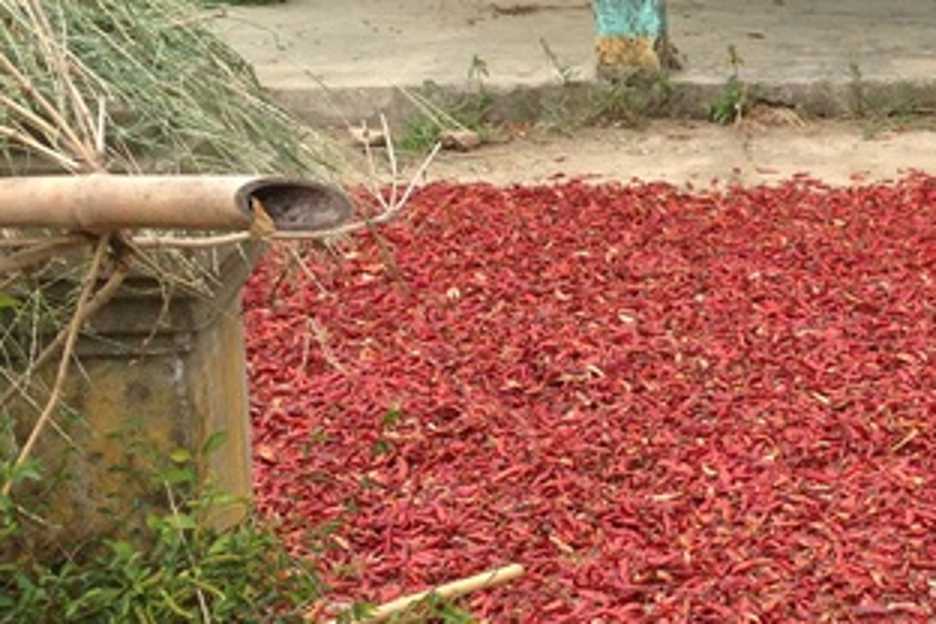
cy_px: 345
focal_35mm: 88
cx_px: 909
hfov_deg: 22.3
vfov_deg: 15.5
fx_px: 2288
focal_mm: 4.12
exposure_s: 1/630
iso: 50
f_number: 2.4
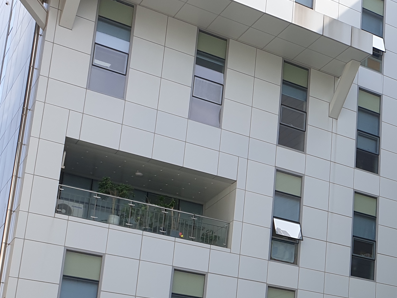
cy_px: 291
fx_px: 803
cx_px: 483
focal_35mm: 70
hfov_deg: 24.9
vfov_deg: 20.4
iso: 50
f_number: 2.4
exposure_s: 1/566
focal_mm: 4.3
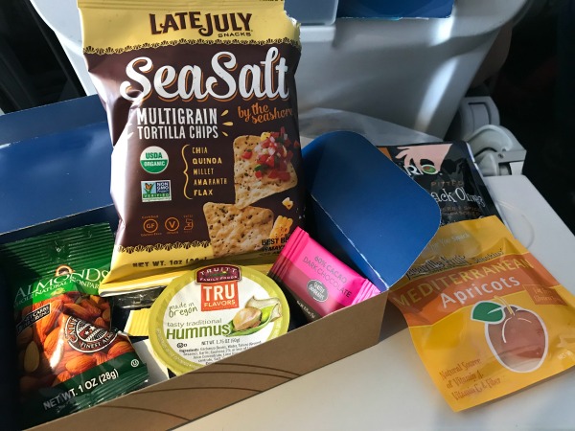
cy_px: 216
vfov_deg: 49.7
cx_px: 288
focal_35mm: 28
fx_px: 465
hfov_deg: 63.4
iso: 100
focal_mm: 3.99
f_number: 1.8
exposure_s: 1/17
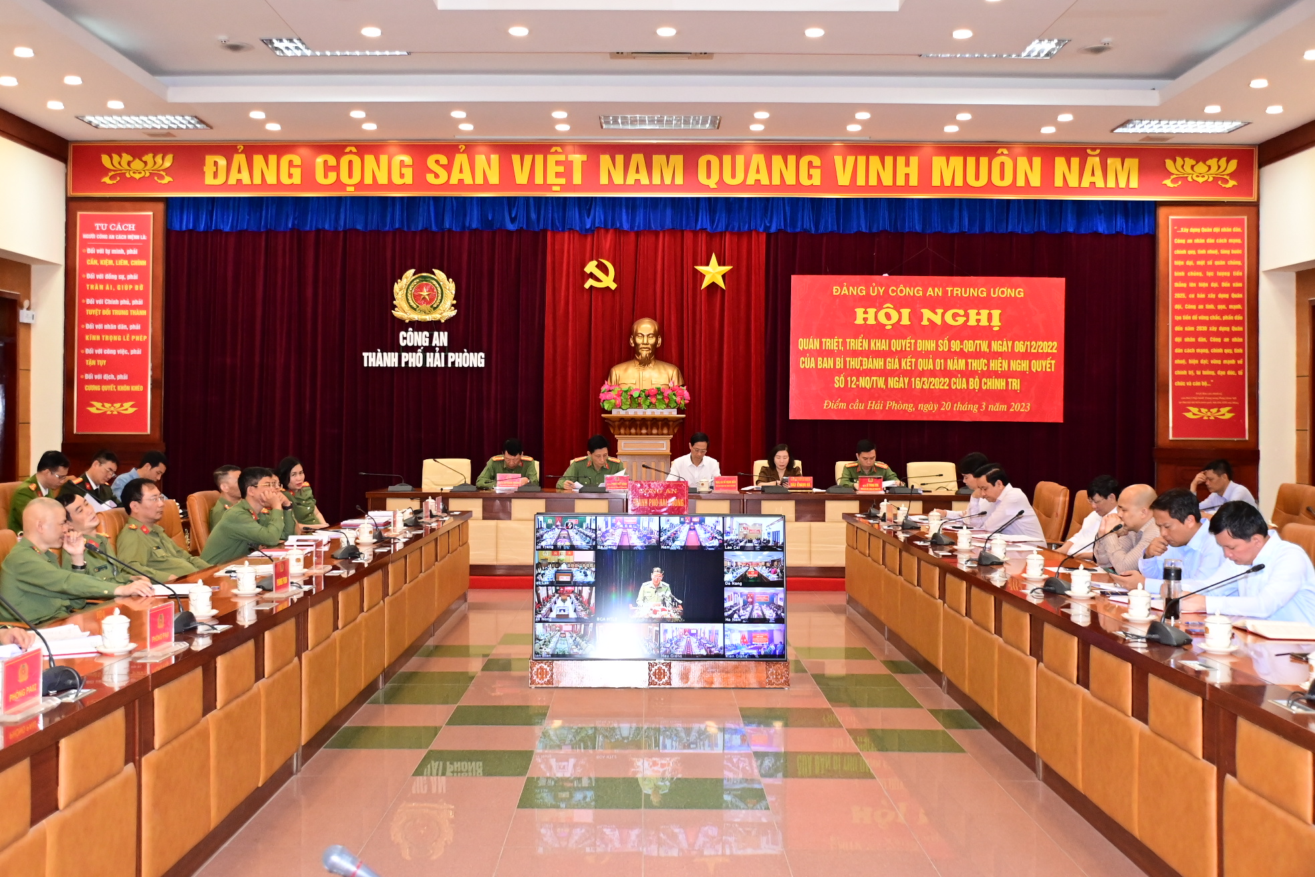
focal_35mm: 36
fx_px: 1315
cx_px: 658
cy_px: 438
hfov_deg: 53.1
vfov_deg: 36.9
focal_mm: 24
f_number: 3.8
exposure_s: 1/200
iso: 2500
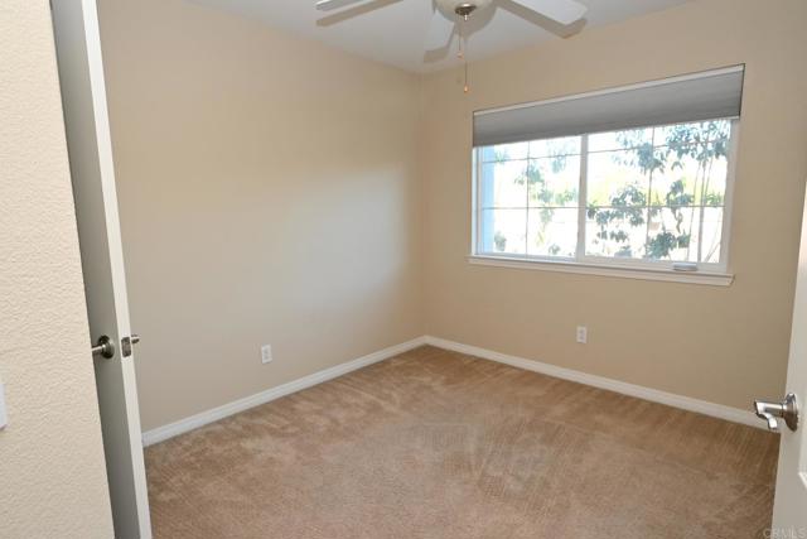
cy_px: 270
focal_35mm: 21
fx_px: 471
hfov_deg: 81.2
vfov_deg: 59.5
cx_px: 404
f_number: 5.6
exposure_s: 1/60
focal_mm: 14
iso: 400
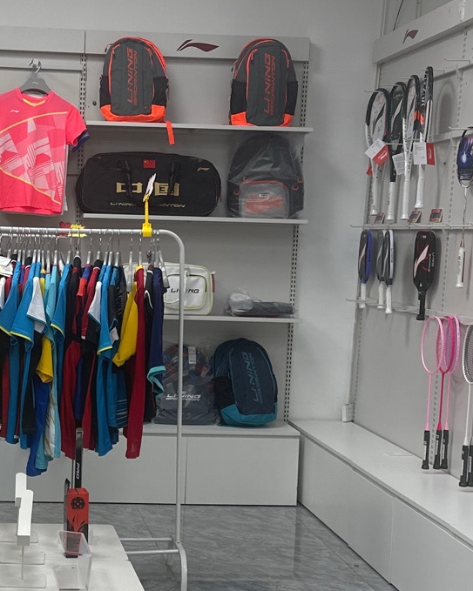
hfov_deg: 21.8
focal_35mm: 69
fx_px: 1208
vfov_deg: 27.5
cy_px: 354
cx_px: 69
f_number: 1.78
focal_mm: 6.86
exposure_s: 1/211
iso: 80
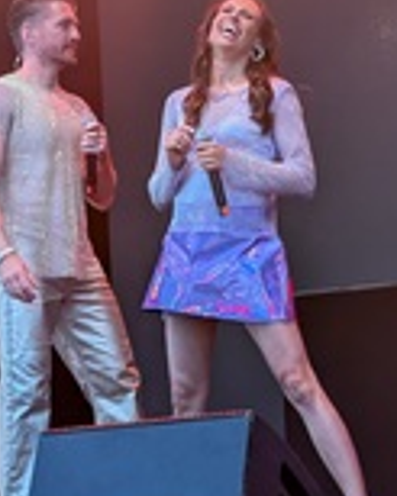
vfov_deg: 15.7
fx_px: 1794
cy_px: 145
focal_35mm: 122
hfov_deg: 12.6
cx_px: 257
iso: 213
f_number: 1.85
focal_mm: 6.81
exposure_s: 1/299
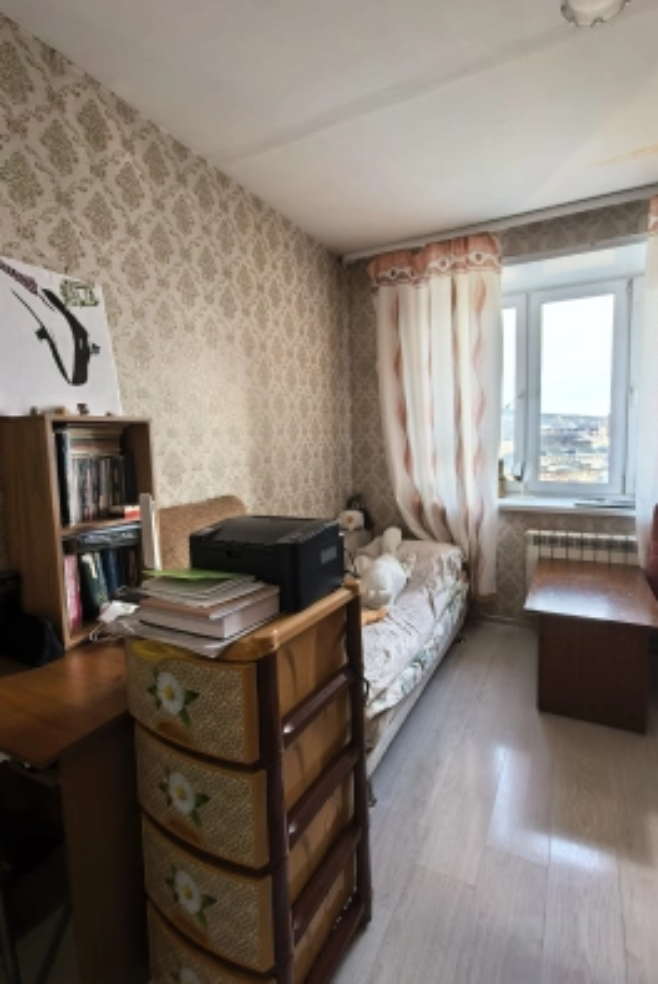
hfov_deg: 73.6
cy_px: 476
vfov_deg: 96.7
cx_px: 363
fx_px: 438
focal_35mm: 16
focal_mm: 1.95
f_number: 2.2
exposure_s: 1/100
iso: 125
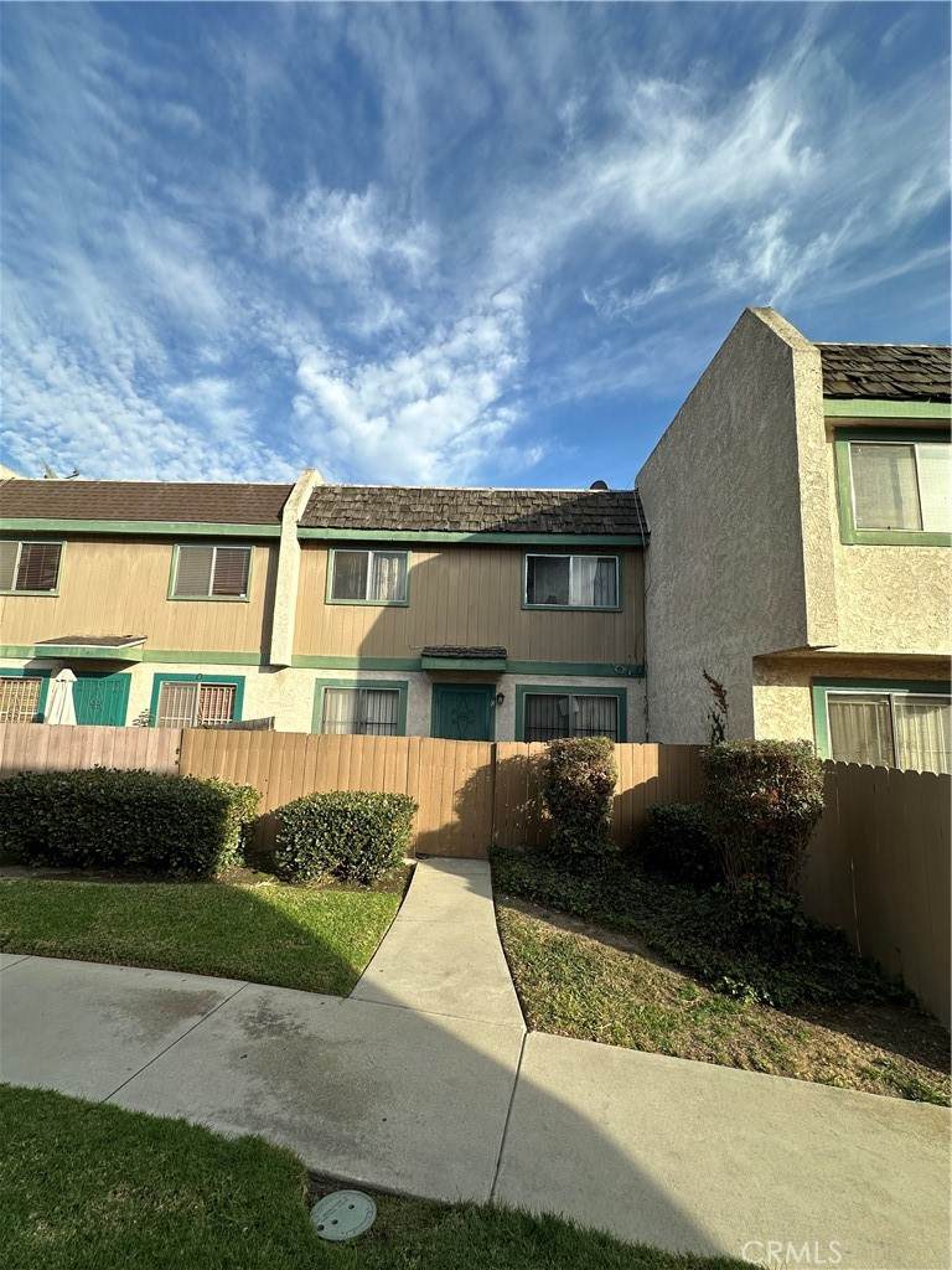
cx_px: 476
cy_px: 635
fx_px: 513
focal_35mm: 14
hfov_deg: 85.7
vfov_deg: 102.1
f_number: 2.2
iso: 40
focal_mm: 2.22
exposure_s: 1/1221
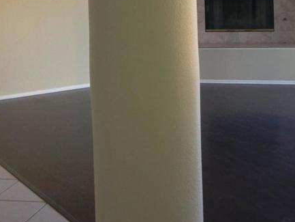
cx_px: 181
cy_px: 11
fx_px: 665
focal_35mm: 78
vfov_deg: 18.5
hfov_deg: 25.0
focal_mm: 4.13
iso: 64
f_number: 2.4
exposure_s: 1/20
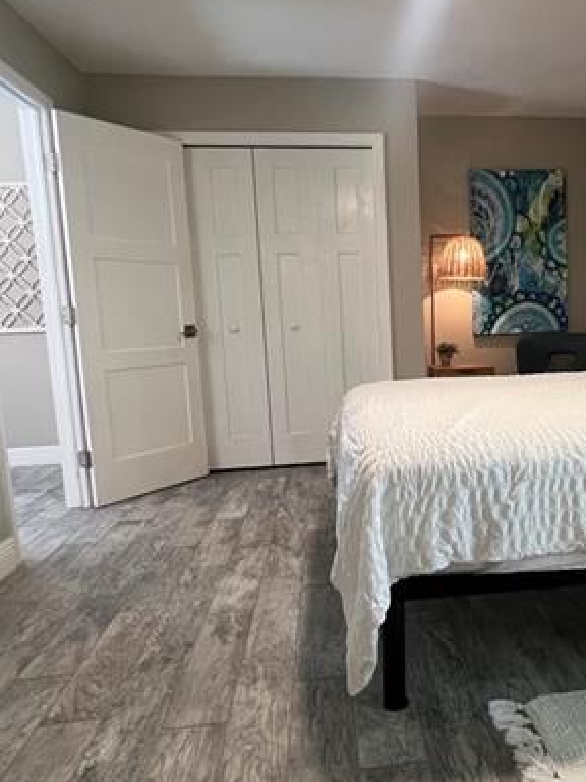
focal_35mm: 26
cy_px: 397
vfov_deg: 67.3
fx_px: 587
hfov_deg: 51.4
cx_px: 421
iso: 250
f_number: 1.8
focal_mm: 1.57
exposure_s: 1/60
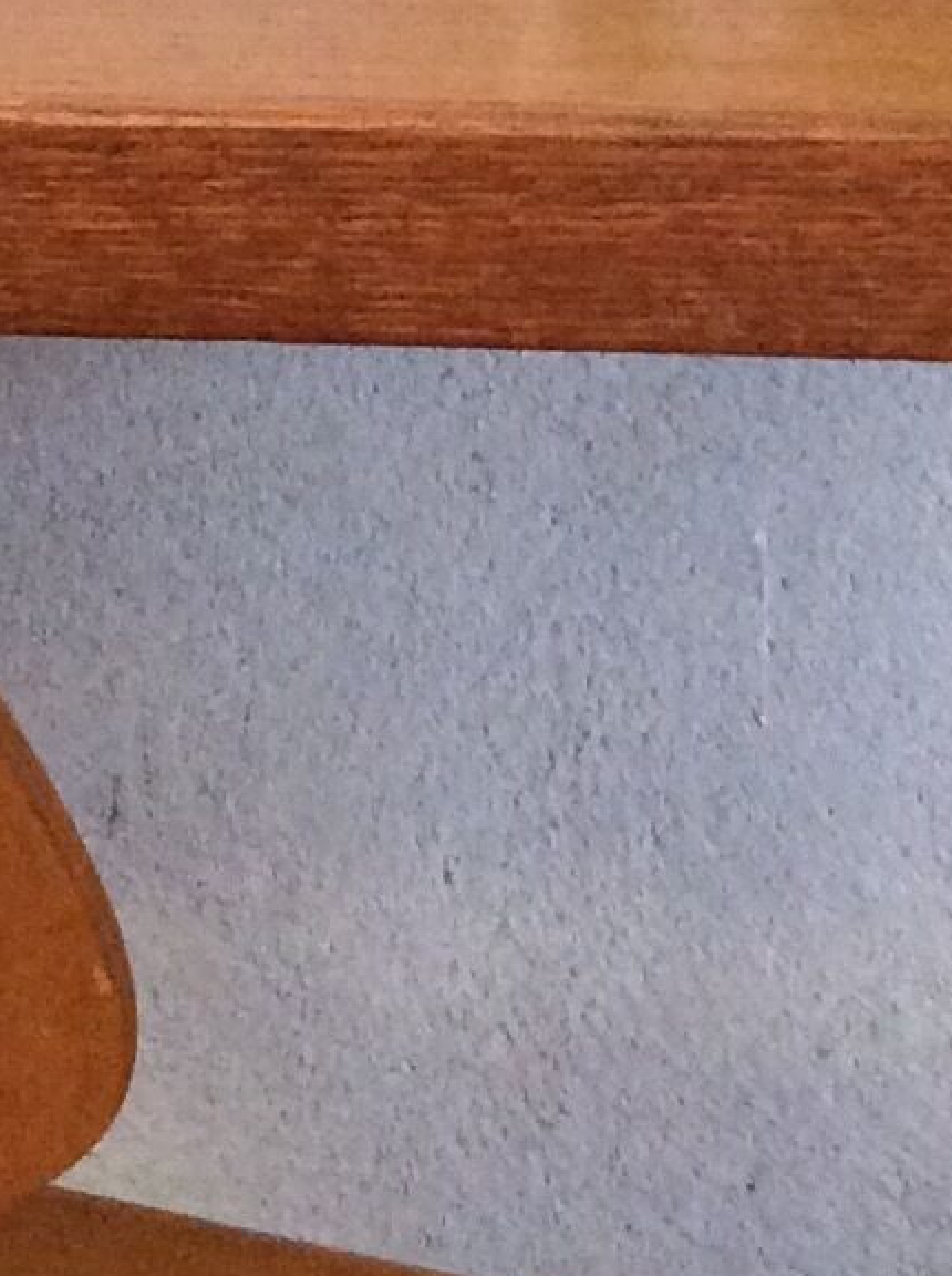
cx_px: 436
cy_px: 202
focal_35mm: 144
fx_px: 5296
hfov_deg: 10.3
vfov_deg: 13.6
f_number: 2.4
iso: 320
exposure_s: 1/25
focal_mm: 3.3
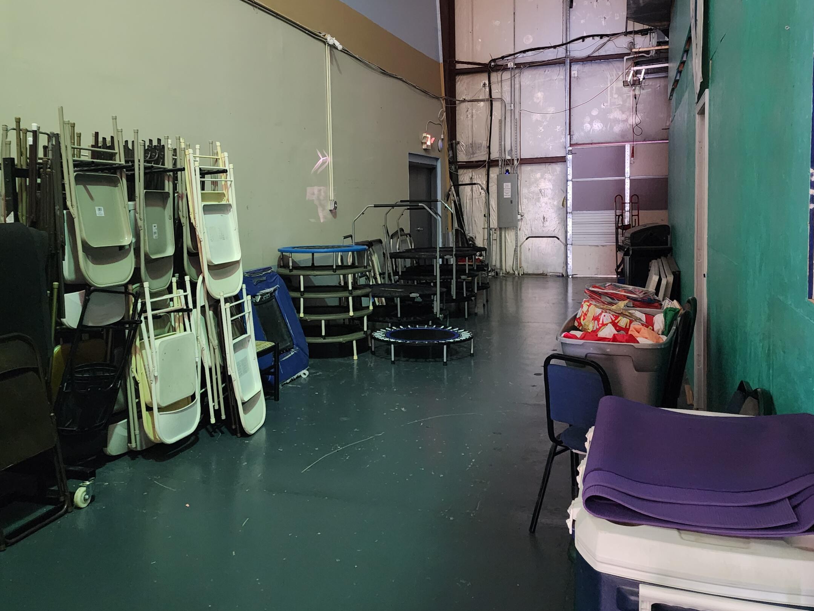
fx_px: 752
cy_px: 248
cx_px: 348
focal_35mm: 32
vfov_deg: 44.0
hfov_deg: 56.6
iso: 1250
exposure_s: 1/24
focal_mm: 6.4
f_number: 1.8
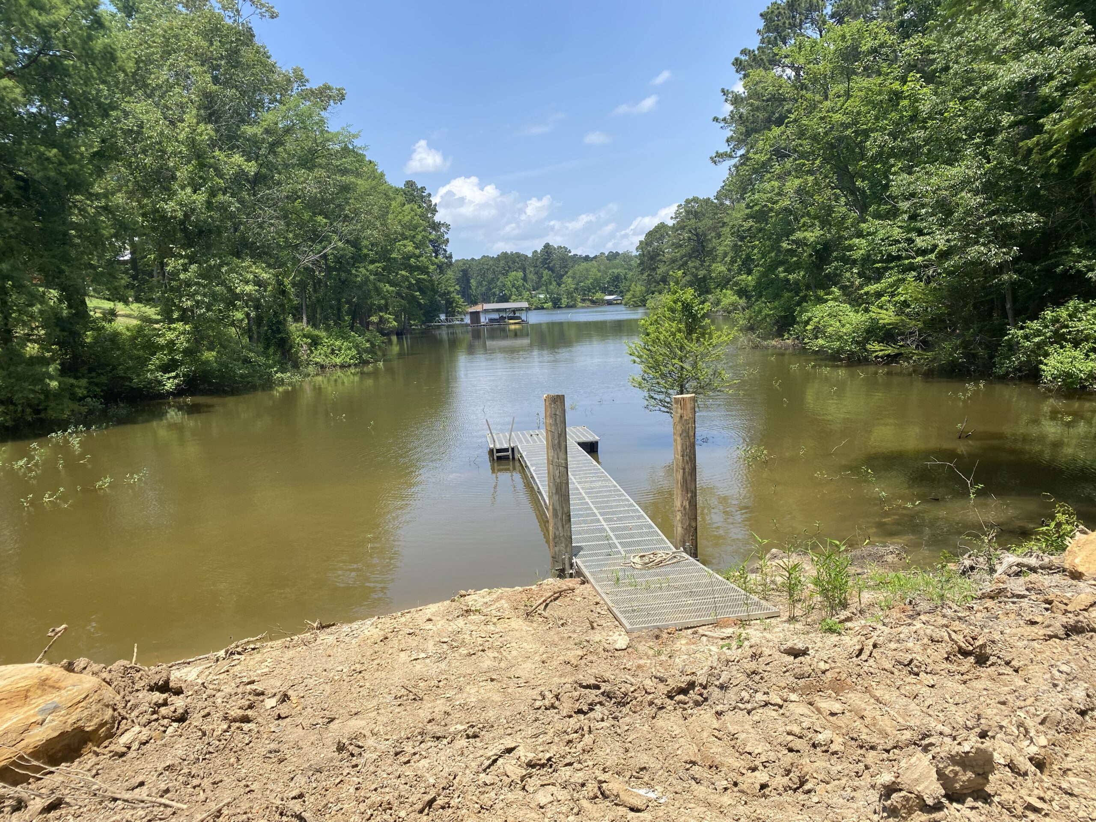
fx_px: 823
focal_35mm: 26
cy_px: 411
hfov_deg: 67.3
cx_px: 548
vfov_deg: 53.1
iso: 32
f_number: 1.8
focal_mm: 4.25
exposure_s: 1/2358
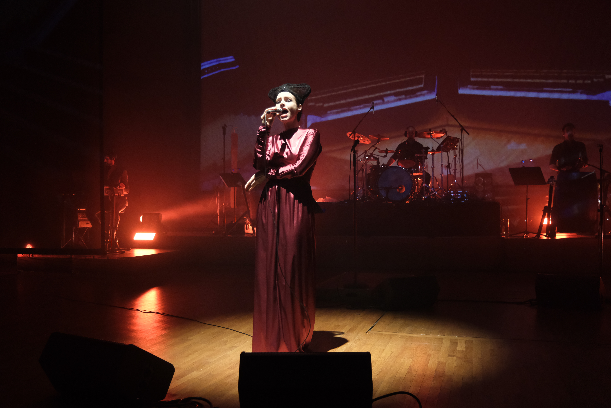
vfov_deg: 42.3
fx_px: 526
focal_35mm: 31
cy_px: 204
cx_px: 306
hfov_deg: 60.3
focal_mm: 20.6
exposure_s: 1/250
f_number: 2.8
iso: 4000
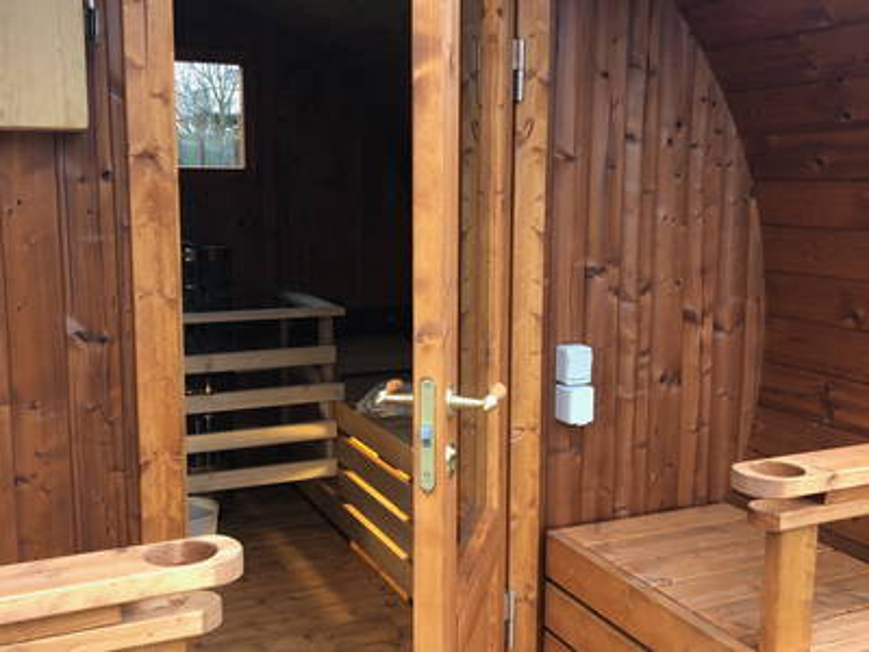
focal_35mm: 28
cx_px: 434
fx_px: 703
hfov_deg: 63.4
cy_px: 326
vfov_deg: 49.7
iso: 40
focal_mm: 4
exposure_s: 1/20
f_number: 1.8
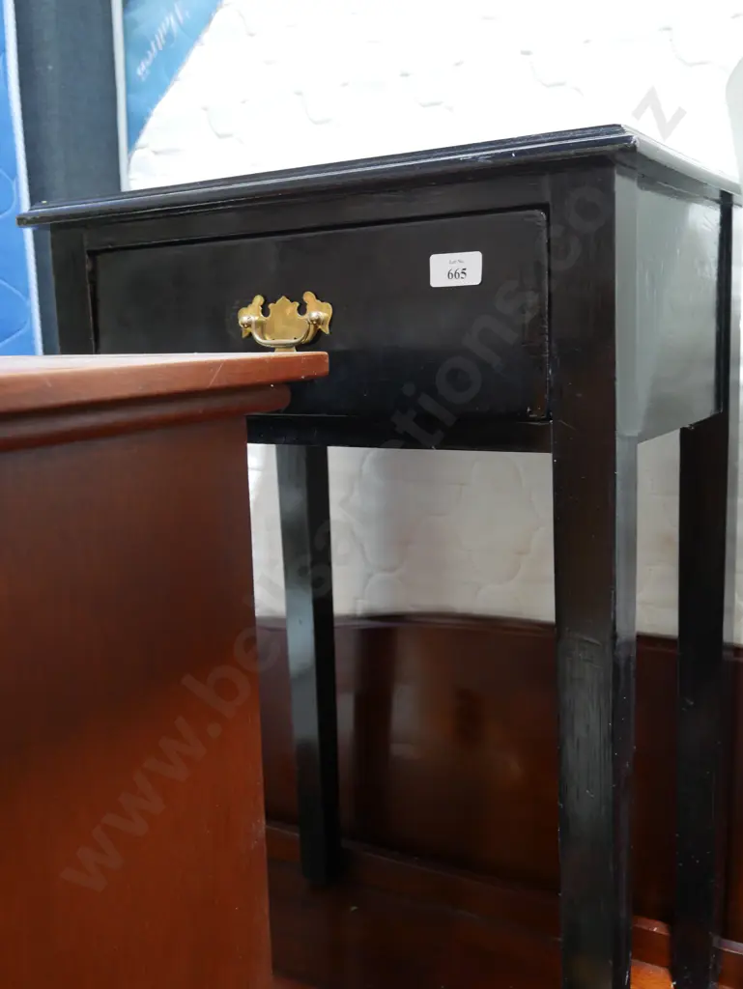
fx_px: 1087
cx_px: 372
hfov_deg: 37.8
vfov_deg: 49.0
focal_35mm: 38
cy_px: 494
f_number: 4.1
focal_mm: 19
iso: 1250
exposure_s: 1/60
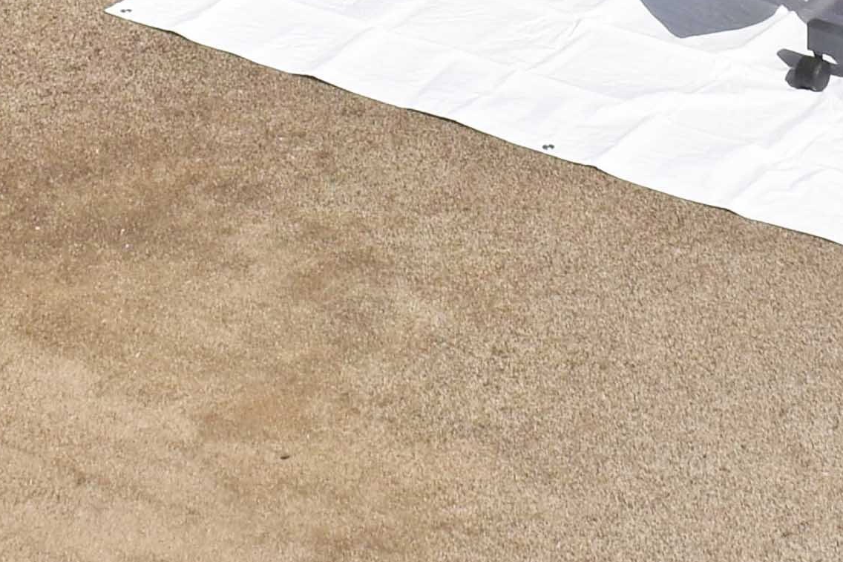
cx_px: 353
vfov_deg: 6.4
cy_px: -769
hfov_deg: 10.0
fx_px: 4823
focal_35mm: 206
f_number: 14
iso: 100
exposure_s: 1/200
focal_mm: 26
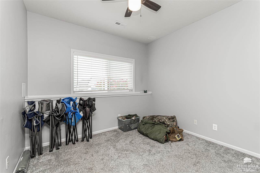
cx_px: 130
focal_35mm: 15
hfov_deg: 100.4
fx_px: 108
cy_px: 86
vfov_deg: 77.3
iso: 800
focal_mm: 10
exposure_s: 1/60
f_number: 10
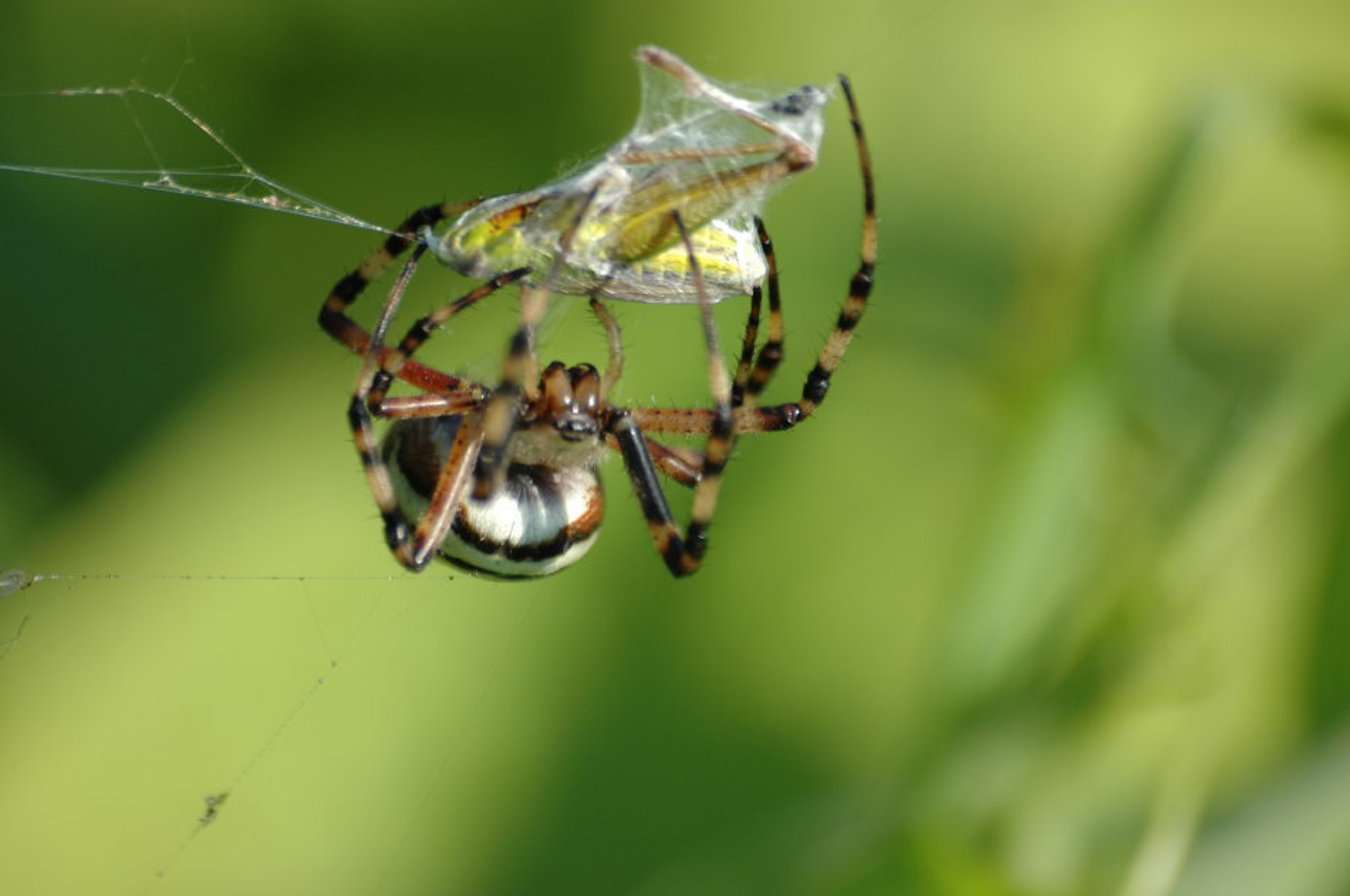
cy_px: 448
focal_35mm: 450
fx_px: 16855
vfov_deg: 3.0
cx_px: 675
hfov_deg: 4.6
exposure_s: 1/400
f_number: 5.6
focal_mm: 300
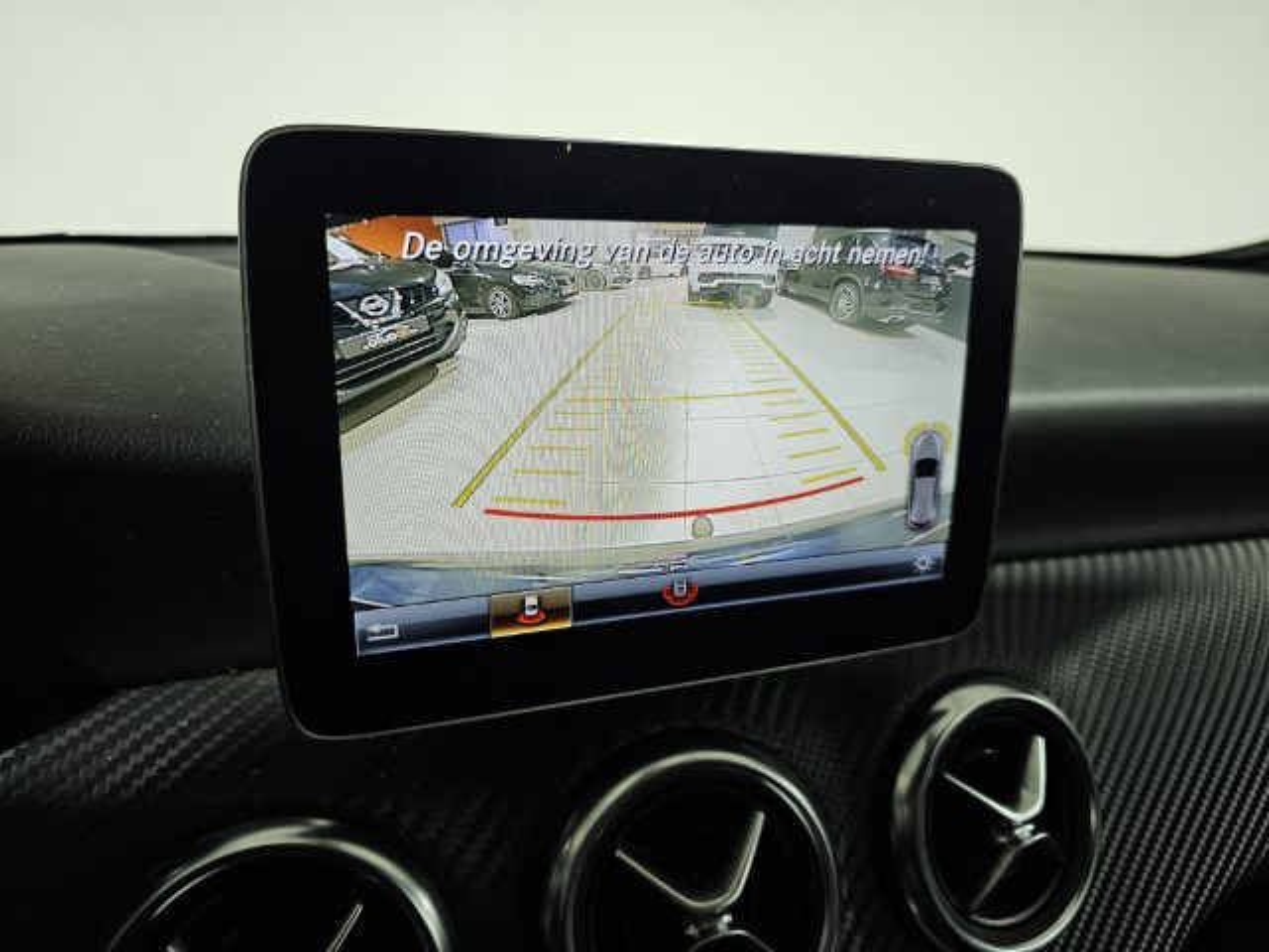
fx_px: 843
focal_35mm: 23
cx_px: 634
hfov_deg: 73.9
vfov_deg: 58.9
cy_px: 476
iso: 160
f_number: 1.7
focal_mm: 6.3
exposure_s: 1/50
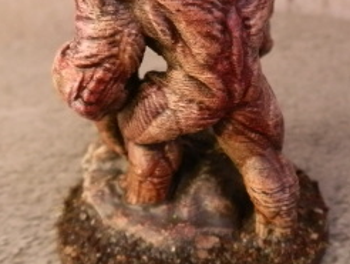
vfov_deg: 23.6
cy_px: 39
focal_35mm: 61
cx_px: 239
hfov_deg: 31.4
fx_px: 617
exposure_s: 1/100
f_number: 3.1
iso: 400
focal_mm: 5
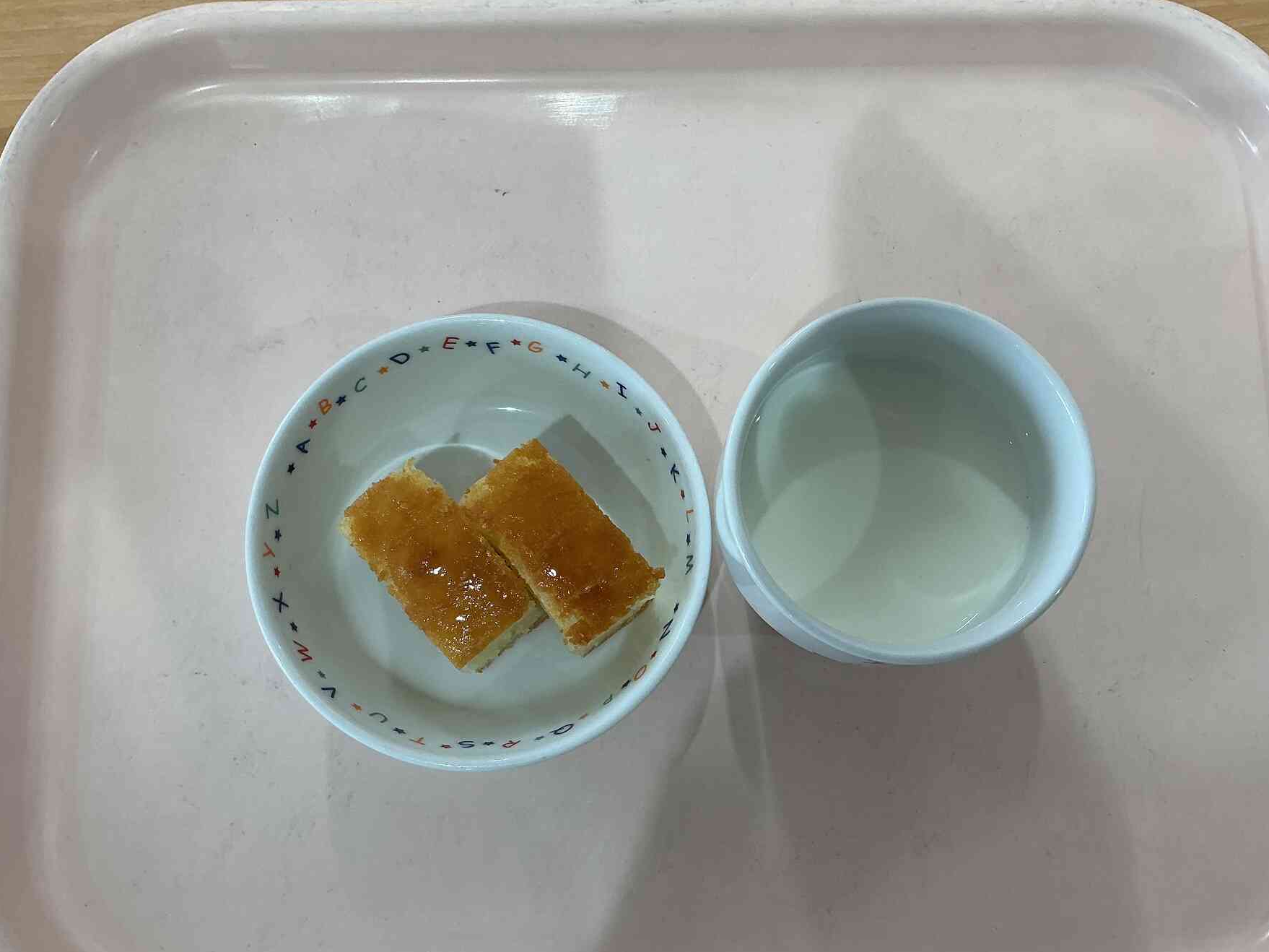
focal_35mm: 33
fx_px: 1210
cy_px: 516
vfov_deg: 42.9
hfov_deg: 55.4
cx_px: 650
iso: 40
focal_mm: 3
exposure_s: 1/60
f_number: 1.8
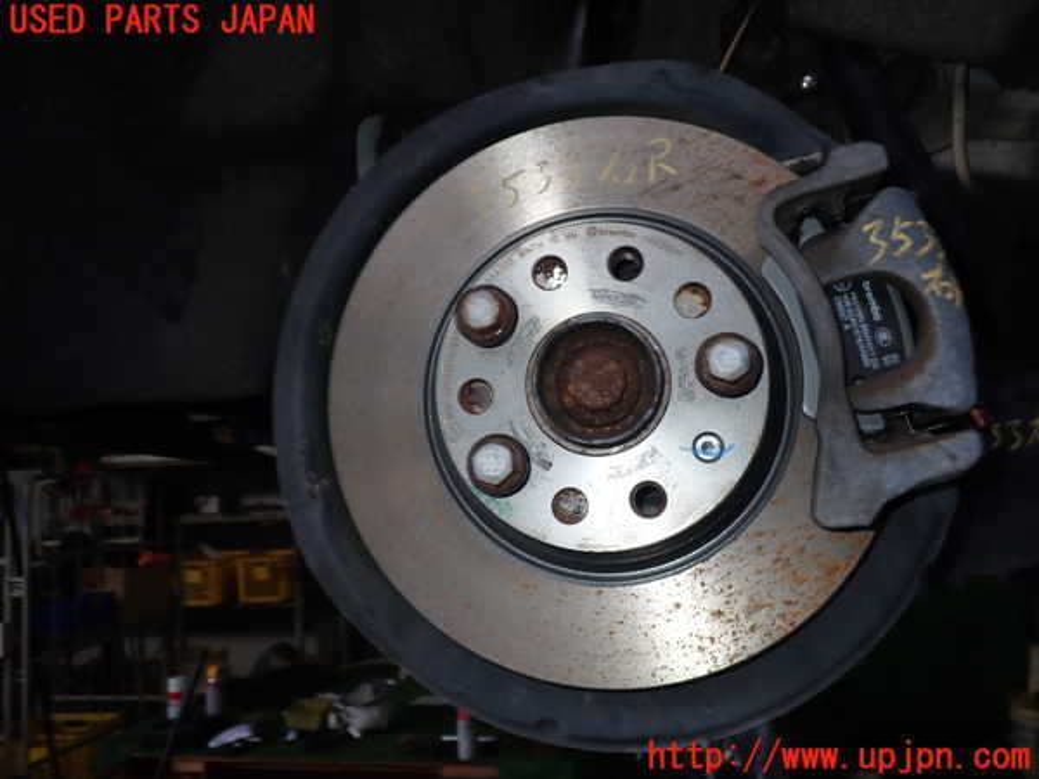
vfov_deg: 46.8
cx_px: 520
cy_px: 390
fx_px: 900
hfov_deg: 60.0
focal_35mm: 30
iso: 200
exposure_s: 1/30
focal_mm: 5.4
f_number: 6.3
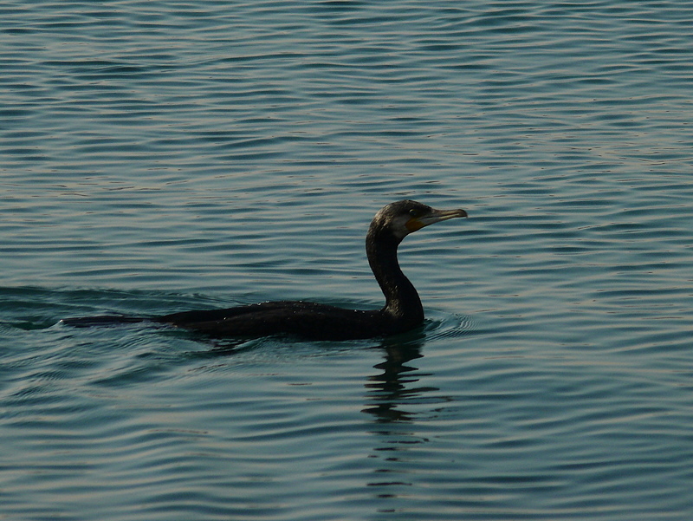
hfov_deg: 4.7
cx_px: 346
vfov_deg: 3.5
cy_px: 260
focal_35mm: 420
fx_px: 8413
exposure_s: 1/400
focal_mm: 88.8
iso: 100
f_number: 5.6
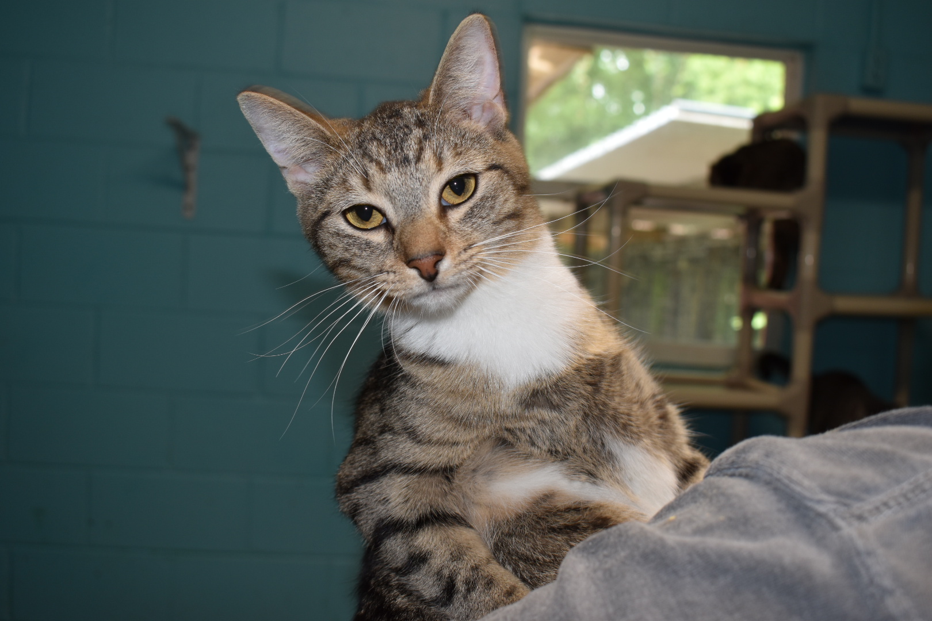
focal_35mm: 36
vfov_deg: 36.9
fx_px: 932
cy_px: 310
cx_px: 466
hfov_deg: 53.1
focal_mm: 24
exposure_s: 1/30
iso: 200
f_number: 5.6
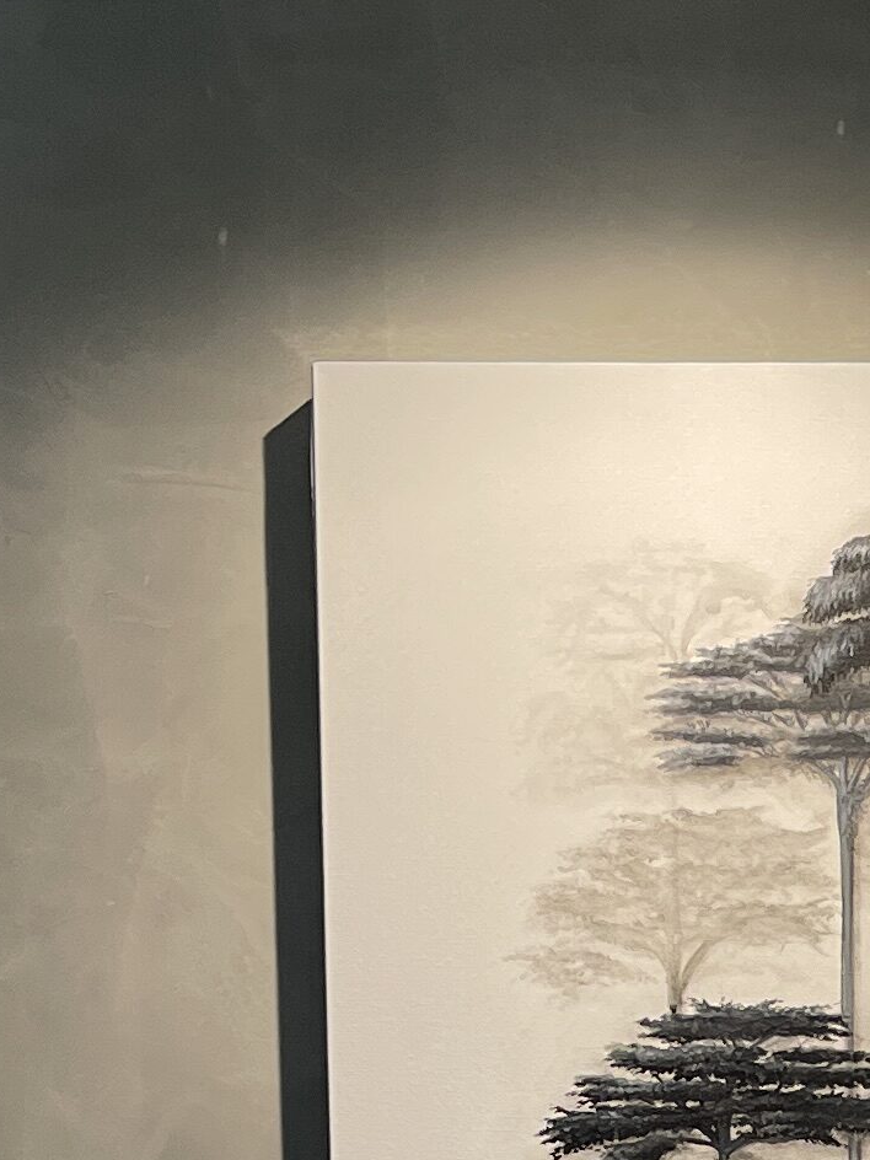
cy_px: 1622
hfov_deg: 12.8
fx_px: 3720
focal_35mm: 111
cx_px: 1175
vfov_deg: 16.5
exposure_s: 1/60
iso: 64
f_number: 1.6
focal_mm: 5.1
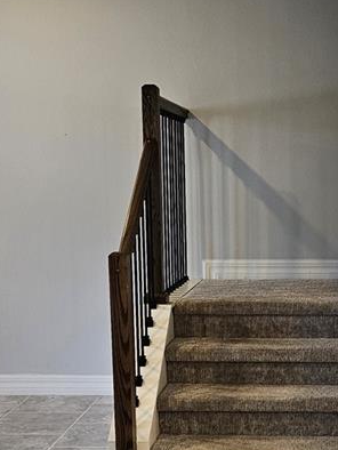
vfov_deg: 27.5
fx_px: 910
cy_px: 324
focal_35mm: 70
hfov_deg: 20.6
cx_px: 305
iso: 320
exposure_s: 1/120
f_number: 1.8
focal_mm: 5.4
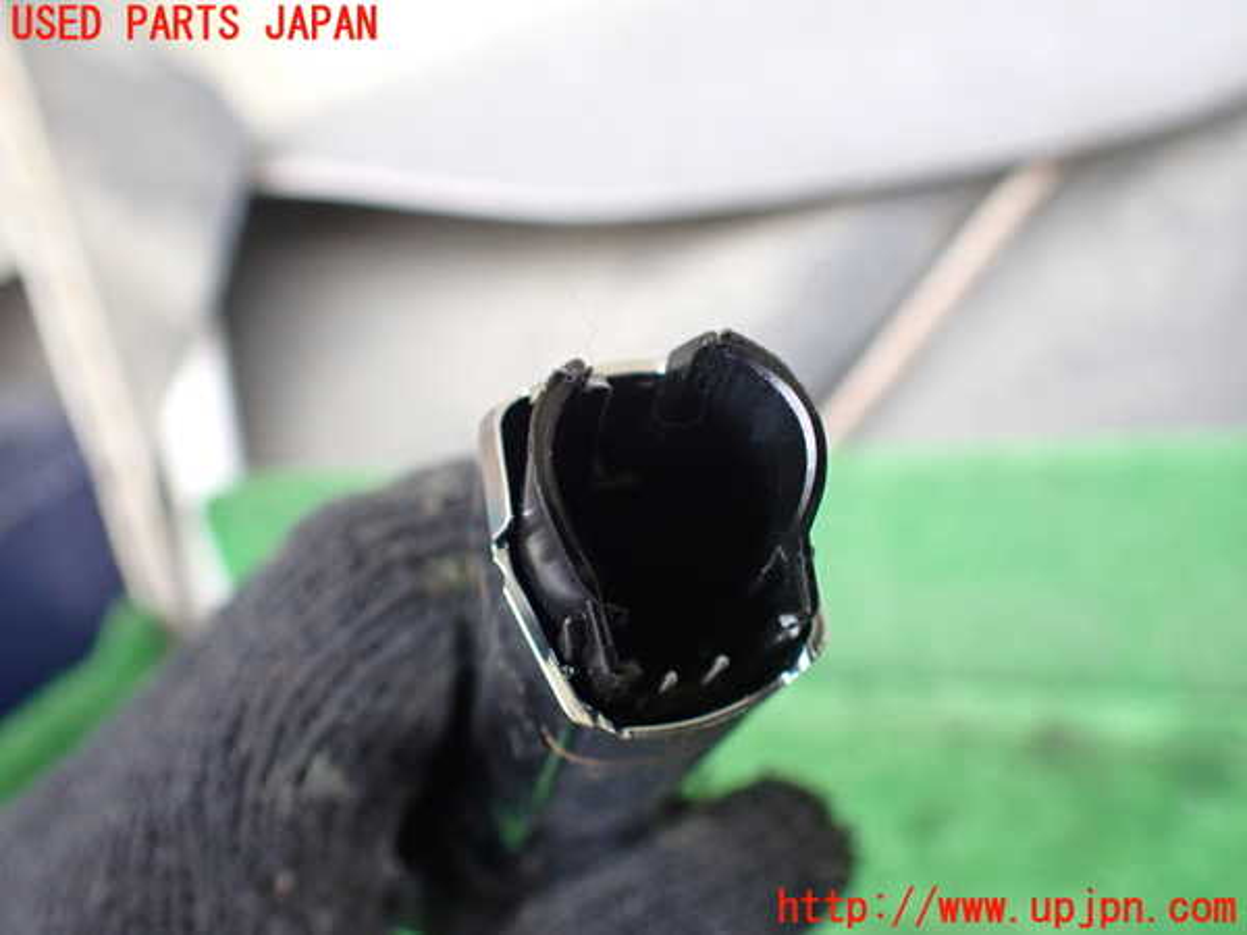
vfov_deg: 46.8
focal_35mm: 30
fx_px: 1081
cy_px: 468
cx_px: 624
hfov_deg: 60.0
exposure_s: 1/125
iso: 400
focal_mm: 5.4
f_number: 2.3
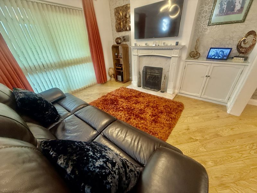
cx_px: 128
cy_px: 96
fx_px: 104
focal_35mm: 14
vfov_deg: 85.7
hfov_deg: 102.1
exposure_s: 1/50
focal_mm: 2.22
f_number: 2.2
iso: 320
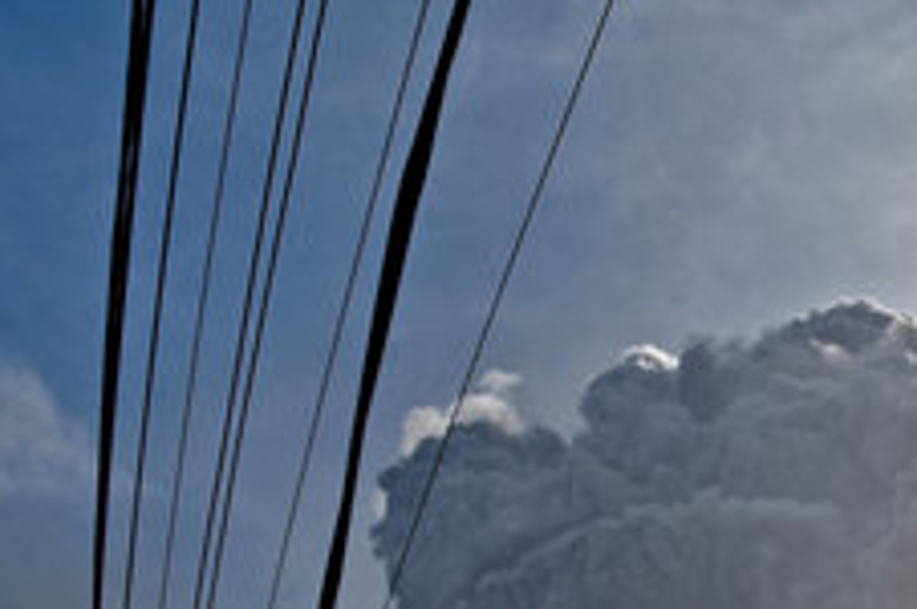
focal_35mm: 68
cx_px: 897
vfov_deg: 19.3
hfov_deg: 28.1
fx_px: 1730
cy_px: 644
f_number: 10
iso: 100
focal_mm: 20
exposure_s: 1/500
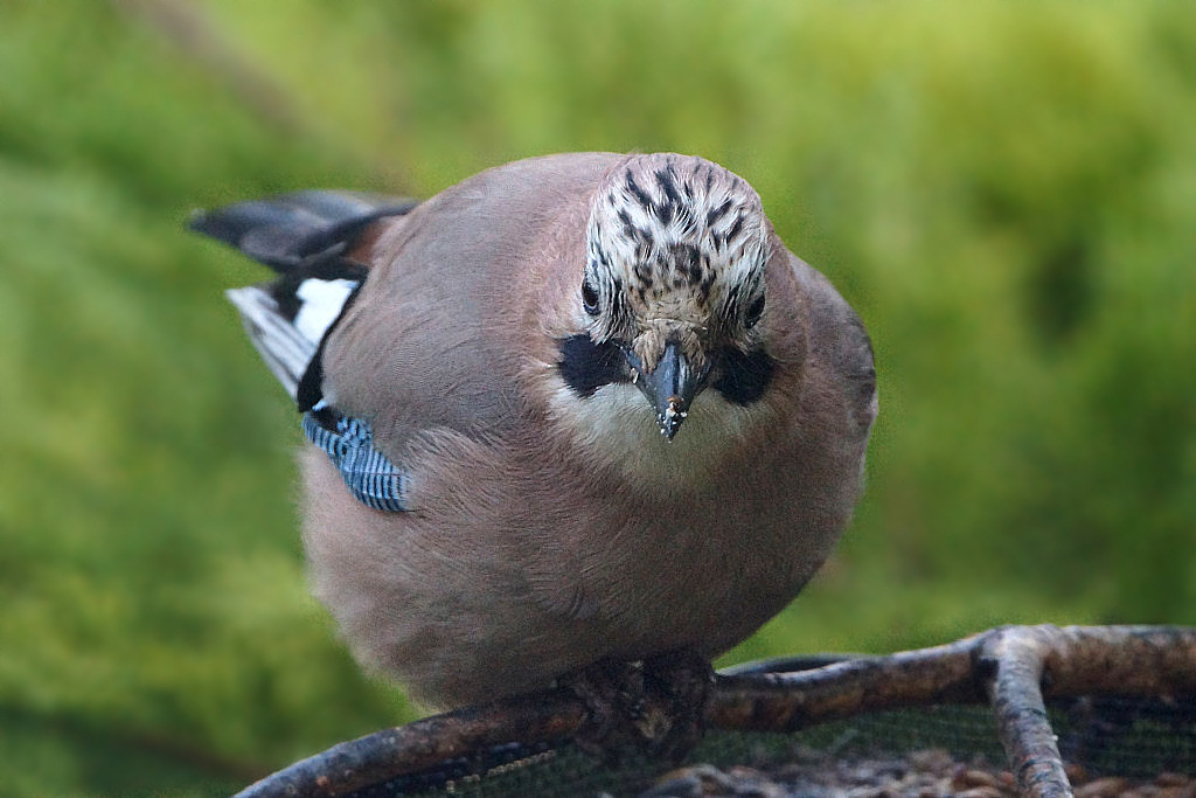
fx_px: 19935
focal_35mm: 600
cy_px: 399
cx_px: 598
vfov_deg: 2.3
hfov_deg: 3.4
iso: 1600
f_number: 5.6
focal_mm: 400
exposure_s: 1/400
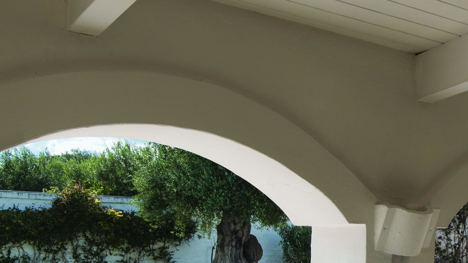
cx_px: 430
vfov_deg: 19.1
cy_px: 228
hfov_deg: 32.0
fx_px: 769
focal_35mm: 62
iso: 500
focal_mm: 30
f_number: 11
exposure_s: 1/640
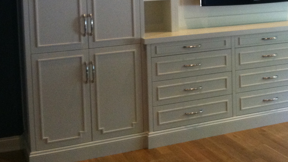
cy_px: -3
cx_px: 202
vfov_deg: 17.8
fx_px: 504
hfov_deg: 31.5
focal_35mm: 66
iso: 320
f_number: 2.8
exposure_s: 1/15
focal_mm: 3.85
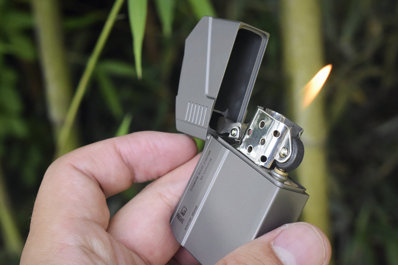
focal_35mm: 82
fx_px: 912
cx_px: 199
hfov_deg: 24.6
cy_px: 132
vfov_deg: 16.6
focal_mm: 55
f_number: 11
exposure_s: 1/400
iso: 3200
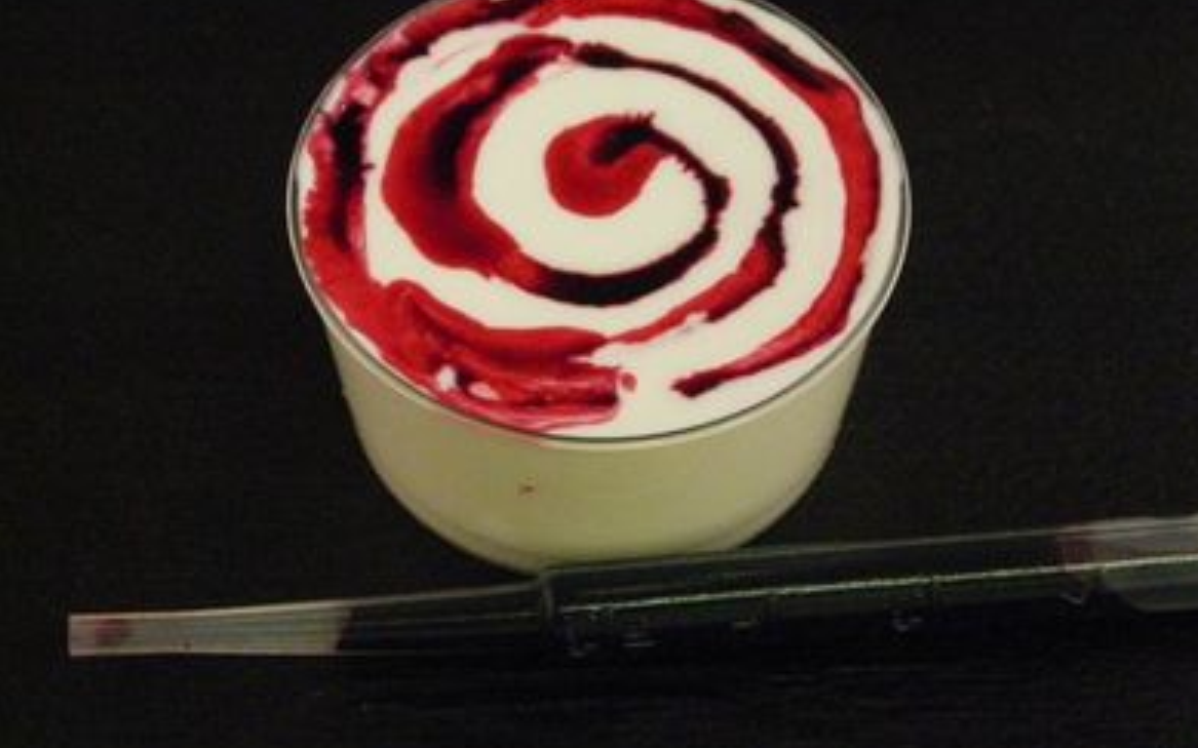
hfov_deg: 20.0
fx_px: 3395
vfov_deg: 12.6
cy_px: 312
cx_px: 604
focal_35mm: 104
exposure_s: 1/60
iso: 800
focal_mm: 17.1
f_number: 4
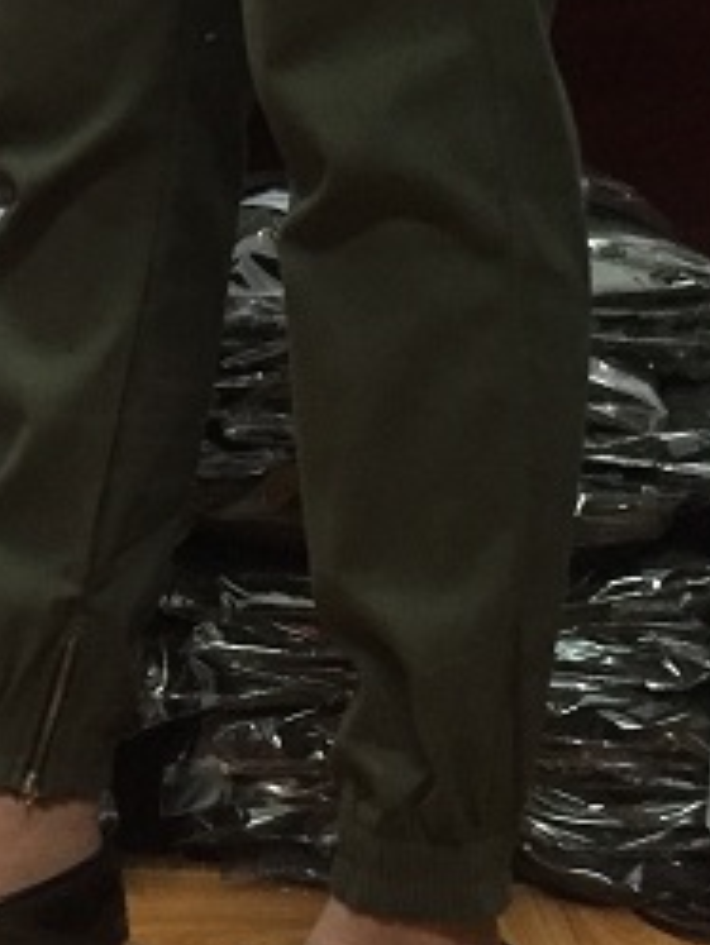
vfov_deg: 20.7
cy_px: 140
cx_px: 144
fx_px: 2541
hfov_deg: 15.8
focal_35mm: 93
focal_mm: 4.15
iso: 250
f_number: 2.2
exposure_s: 1/17
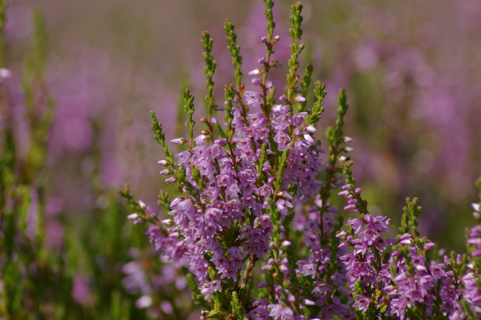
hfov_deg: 7.6
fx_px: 3604
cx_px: 240
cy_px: 160
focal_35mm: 270
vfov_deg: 5.1
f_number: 8
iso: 200
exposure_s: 1/500
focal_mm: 180
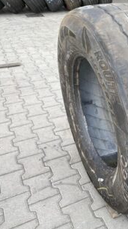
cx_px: 147
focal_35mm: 40
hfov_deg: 26.8
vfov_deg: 50.5
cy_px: 115
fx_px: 242
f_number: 1.8
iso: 32
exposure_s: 1/165
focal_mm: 4.25
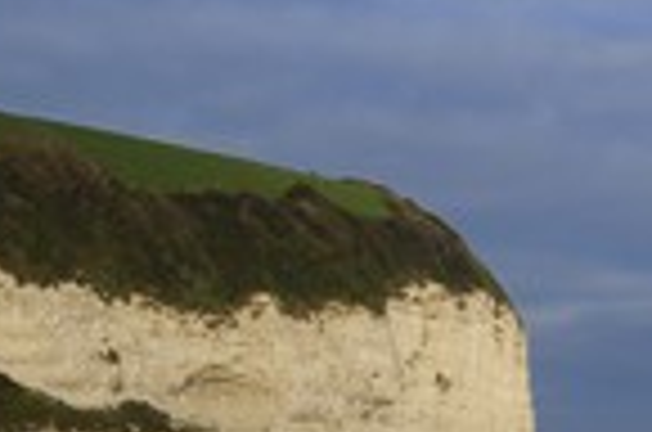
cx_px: 735
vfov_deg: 14.4
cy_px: 432
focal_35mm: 93
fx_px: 1681
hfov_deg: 20.8
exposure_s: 1/160
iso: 400
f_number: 14
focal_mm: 32
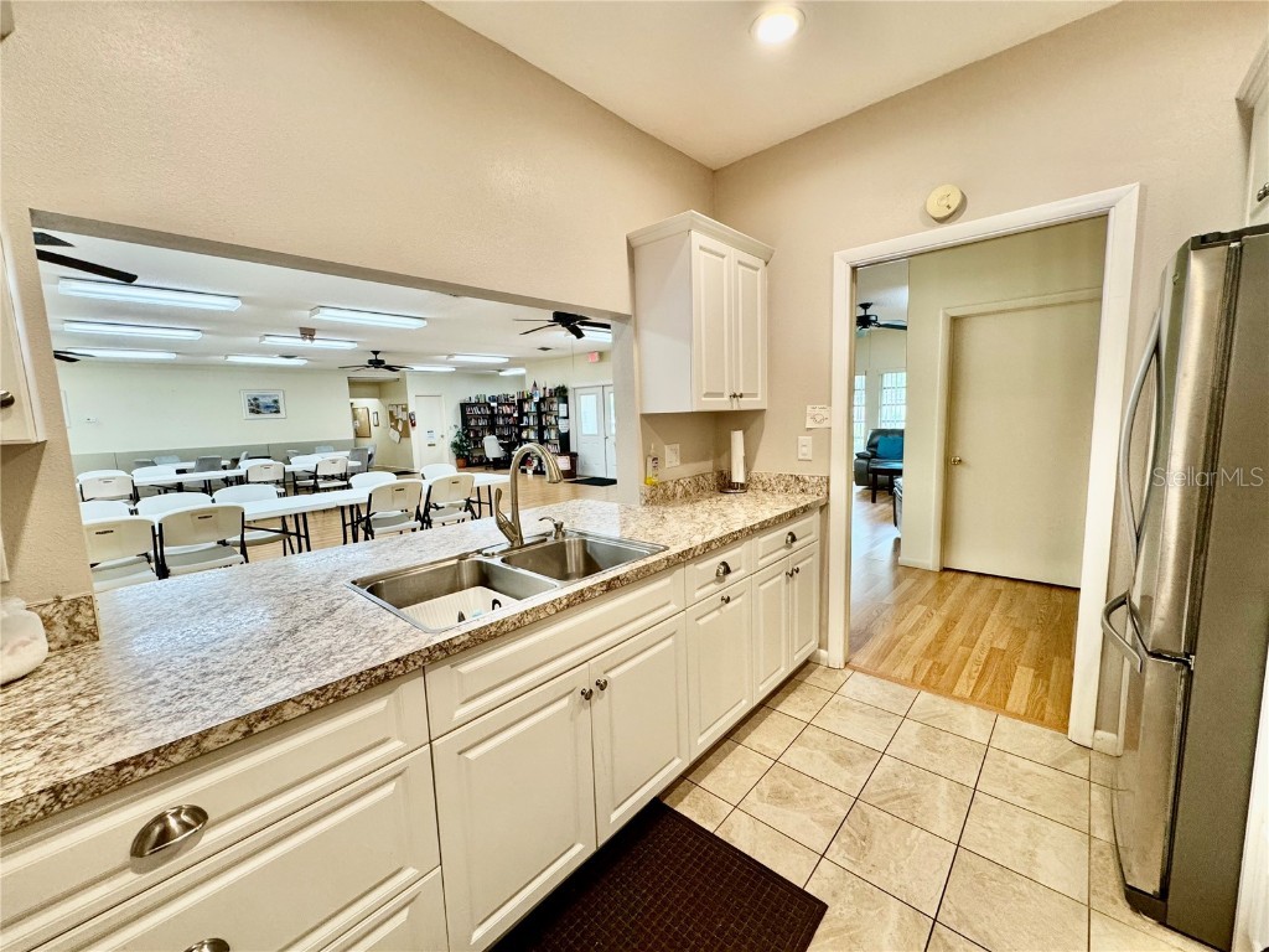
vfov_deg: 85.7
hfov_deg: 102.1
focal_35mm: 14
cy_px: 476
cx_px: 634
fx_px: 513
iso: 200
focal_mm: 2.22
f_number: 2.2
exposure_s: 1/120
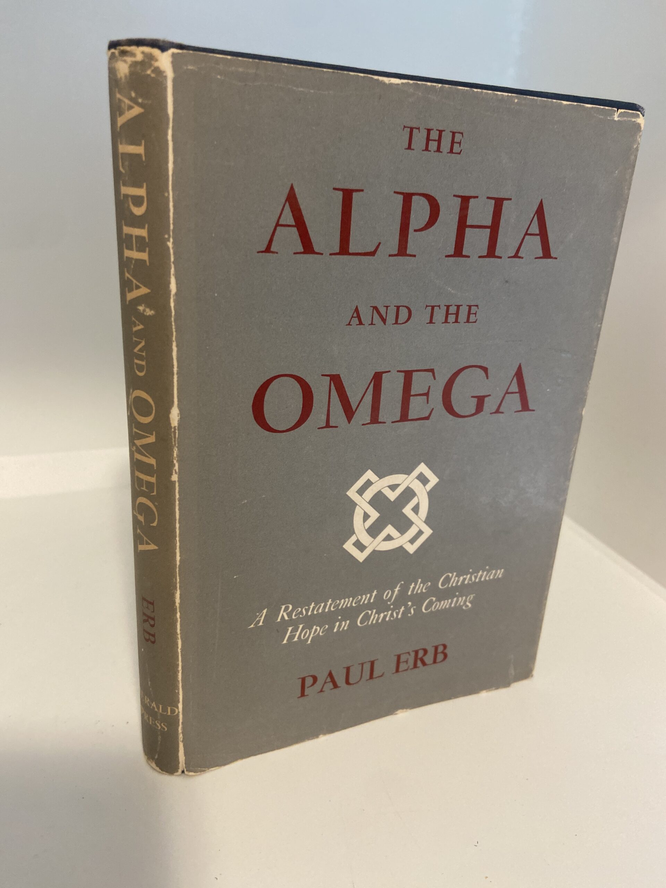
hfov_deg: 53.1
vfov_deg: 67.3
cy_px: 444
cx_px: 333
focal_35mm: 26
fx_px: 667
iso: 250
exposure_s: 1/60
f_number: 1.8
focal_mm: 4.25
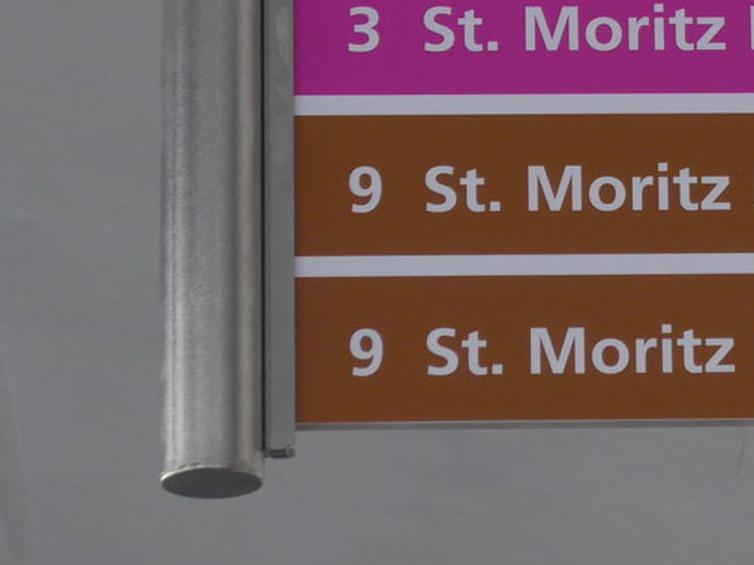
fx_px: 6446
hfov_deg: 6.7
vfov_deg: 5.0
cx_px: 878
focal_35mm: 296
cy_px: -48
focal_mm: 24.3
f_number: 5.2
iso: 400
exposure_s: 1/100
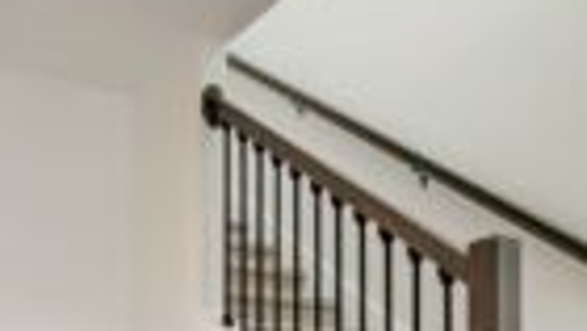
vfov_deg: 21.7
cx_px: 168
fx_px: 771
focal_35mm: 50
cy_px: 438
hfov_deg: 40.8
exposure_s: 1/500
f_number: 9
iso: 400
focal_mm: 16.5
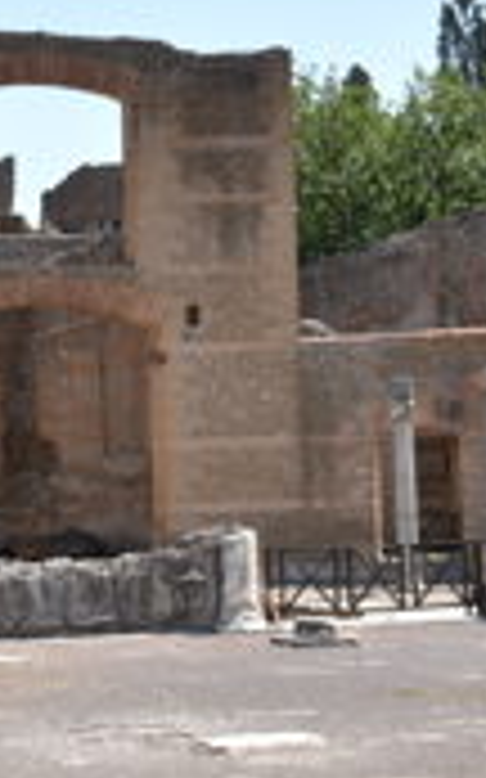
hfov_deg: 14.2
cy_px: 281
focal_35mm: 92
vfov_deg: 22.5
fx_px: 1951
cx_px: 176
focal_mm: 26
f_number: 4
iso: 100
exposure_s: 1/800
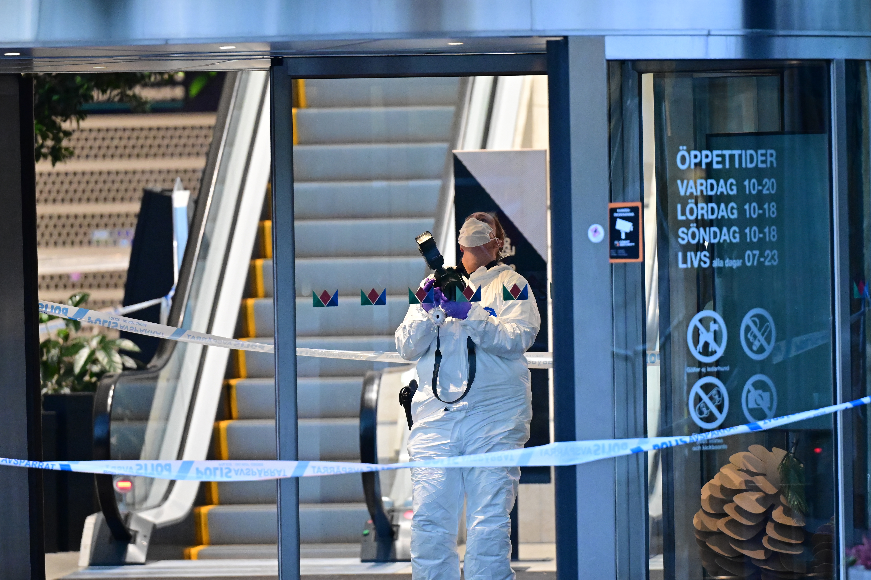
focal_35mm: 300
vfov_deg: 4.6
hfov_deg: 6.9
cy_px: 290
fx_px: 7256
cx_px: 436
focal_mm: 200
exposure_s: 1/500
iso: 4500
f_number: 2.8
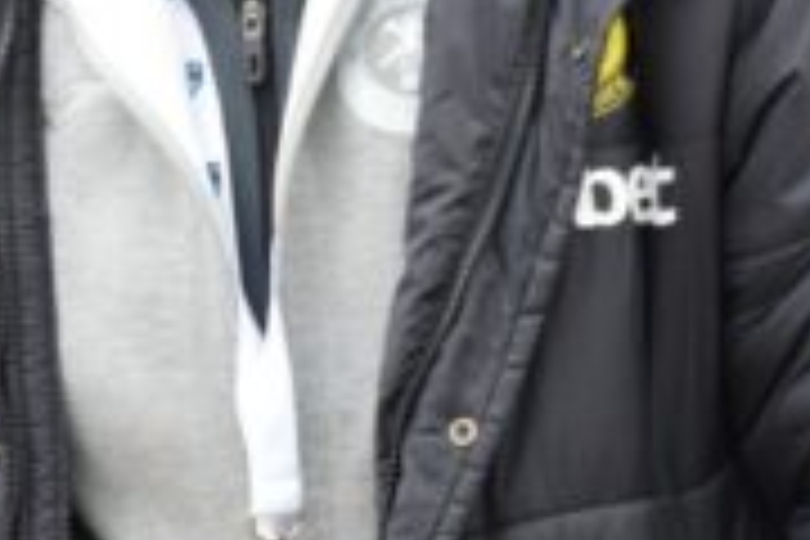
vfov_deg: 1.4
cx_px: -90
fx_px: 21908
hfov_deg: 2.1
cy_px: -225
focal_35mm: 974
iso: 1600
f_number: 5
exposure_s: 1/640
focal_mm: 185
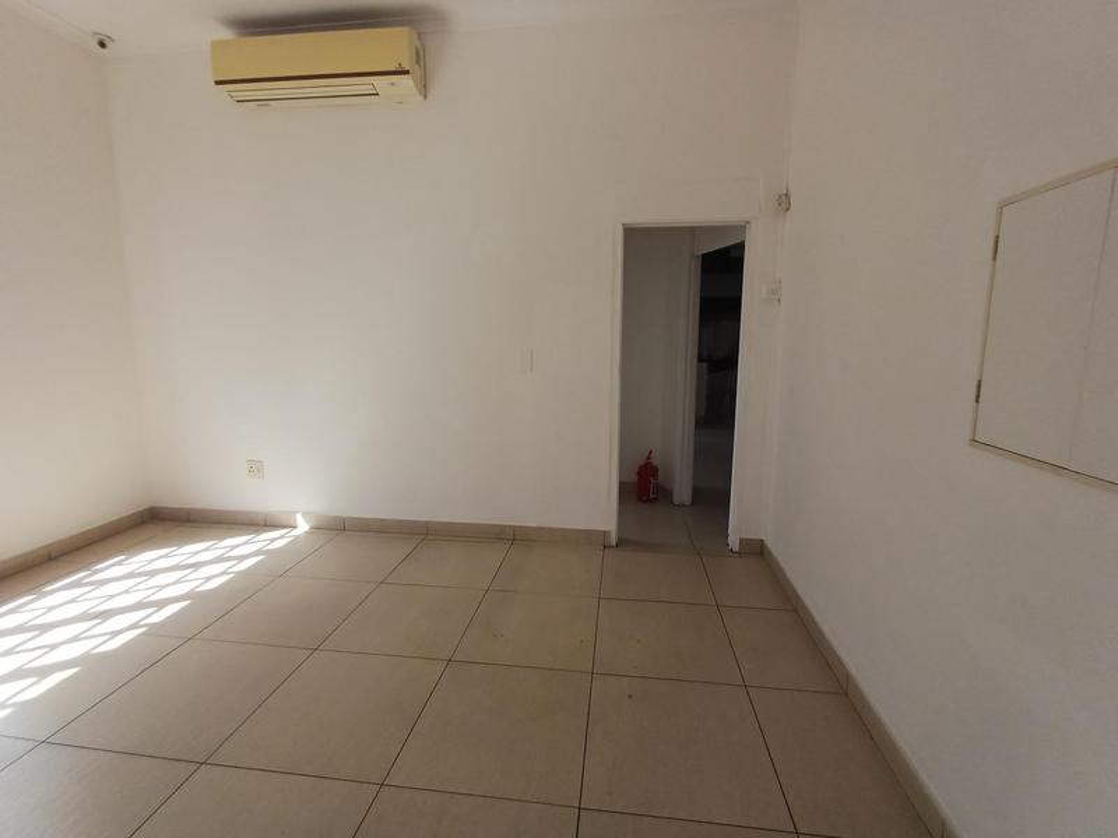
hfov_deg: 94.5
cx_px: 559
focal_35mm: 16
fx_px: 517
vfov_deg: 78.1
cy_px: 419
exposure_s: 1/147
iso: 40
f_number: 2.2
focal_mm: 1.64
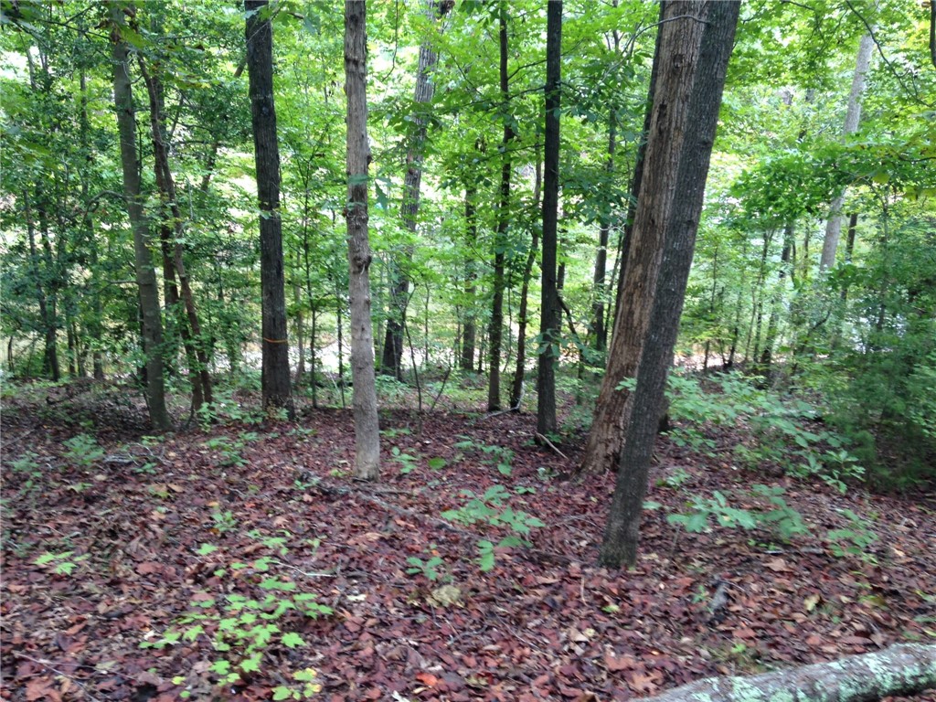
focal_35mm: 33
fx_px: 892
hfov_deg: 55.4
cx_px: 468
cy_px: 351
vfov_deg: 42.9
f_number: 2.4
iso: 50
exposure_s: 1/20
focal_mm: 4.12
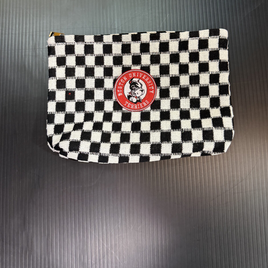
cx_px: 137
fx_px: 254
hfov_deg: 55.6
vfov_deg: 55.1
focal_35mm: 29
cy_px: 103
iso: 500
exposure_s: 1/60
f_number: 1.78
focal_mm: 6.76
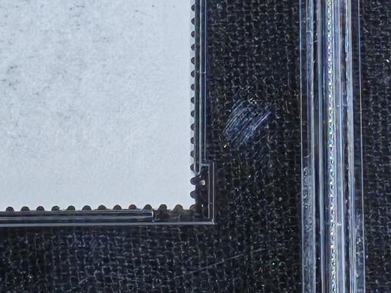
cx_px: 305
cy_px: -54
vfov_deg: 4.6
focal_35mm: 322
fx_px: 3635
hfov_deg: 6.2
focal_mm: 4.94
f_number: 1.5
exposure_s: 1/442
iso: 50
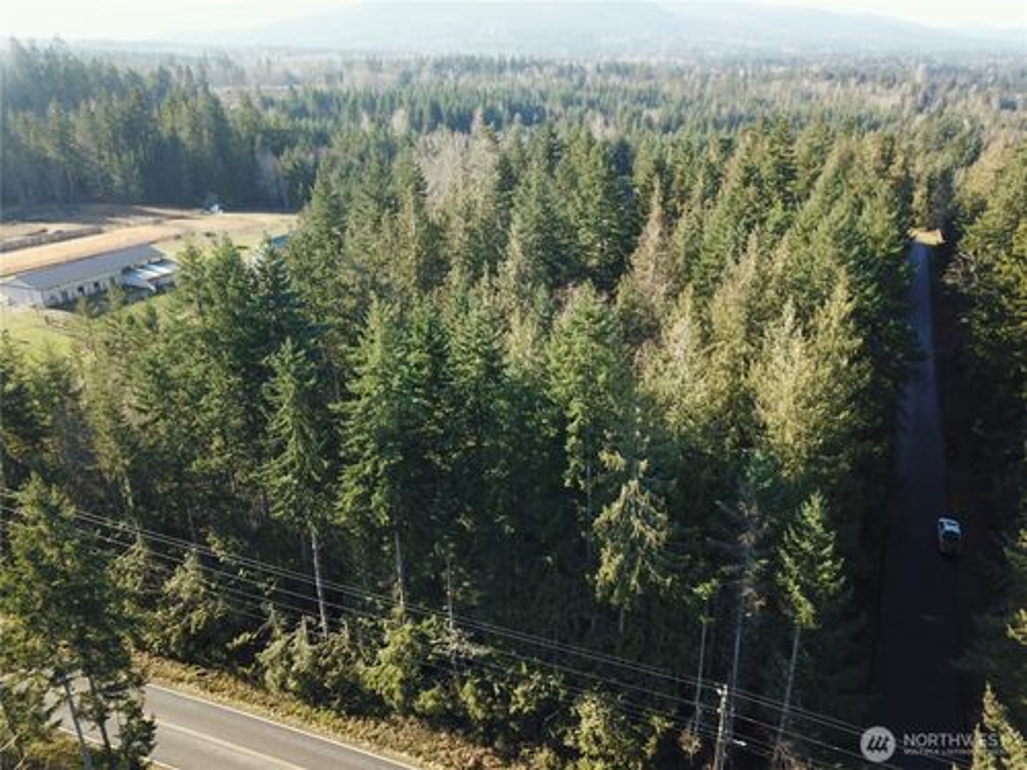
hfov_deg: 67.3
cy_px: 385
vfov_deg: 53.1
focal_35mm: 26
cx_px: 514
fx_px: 771
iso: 100
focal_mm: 4.7
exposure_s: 1/266
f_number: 2.2
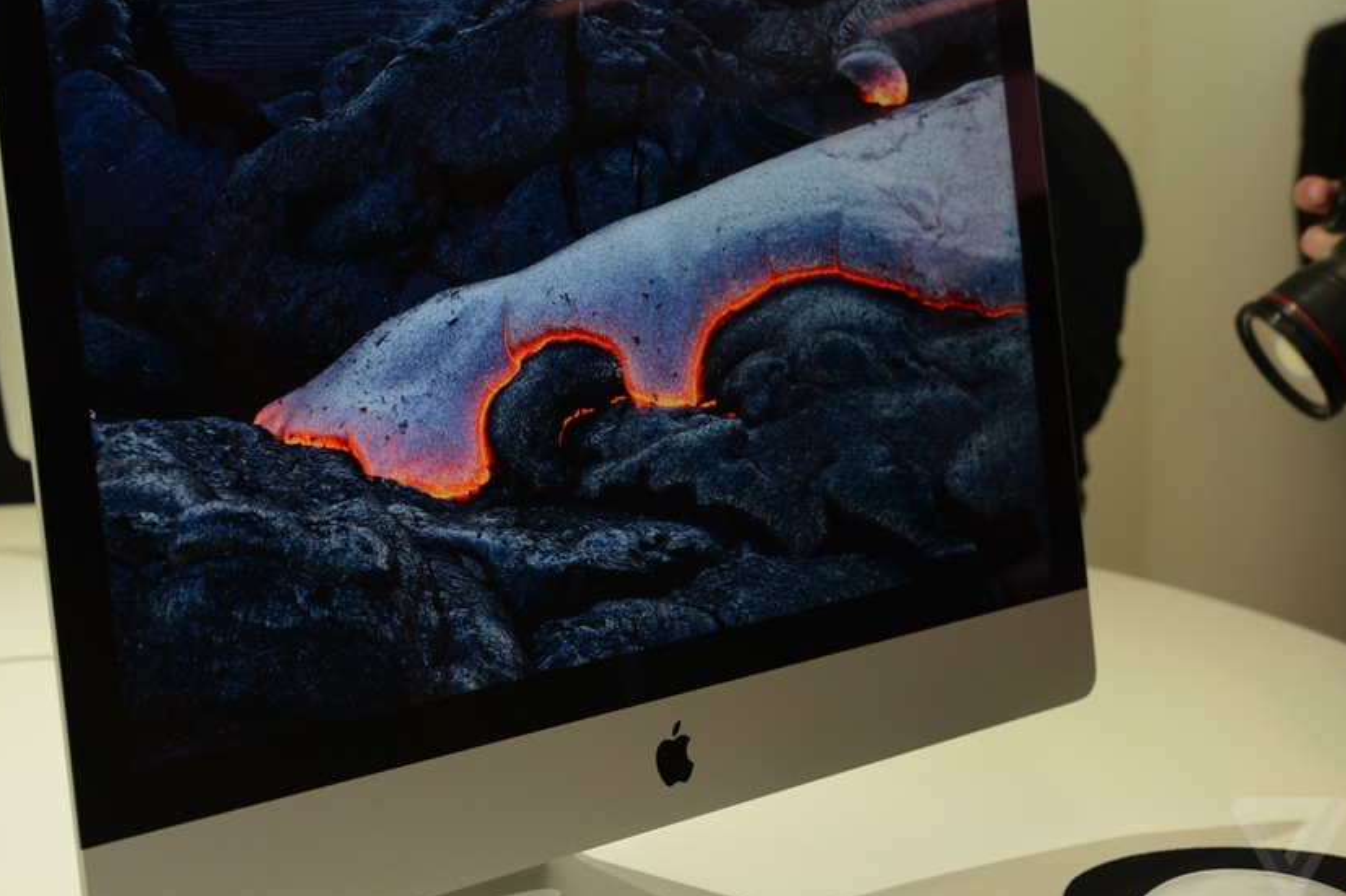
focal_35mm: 74
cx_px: 550
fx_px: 2766
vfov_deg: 18.4
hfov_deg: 27.3
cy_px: 363
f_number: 7.1
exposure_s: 1/250
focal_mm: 60
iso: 2000
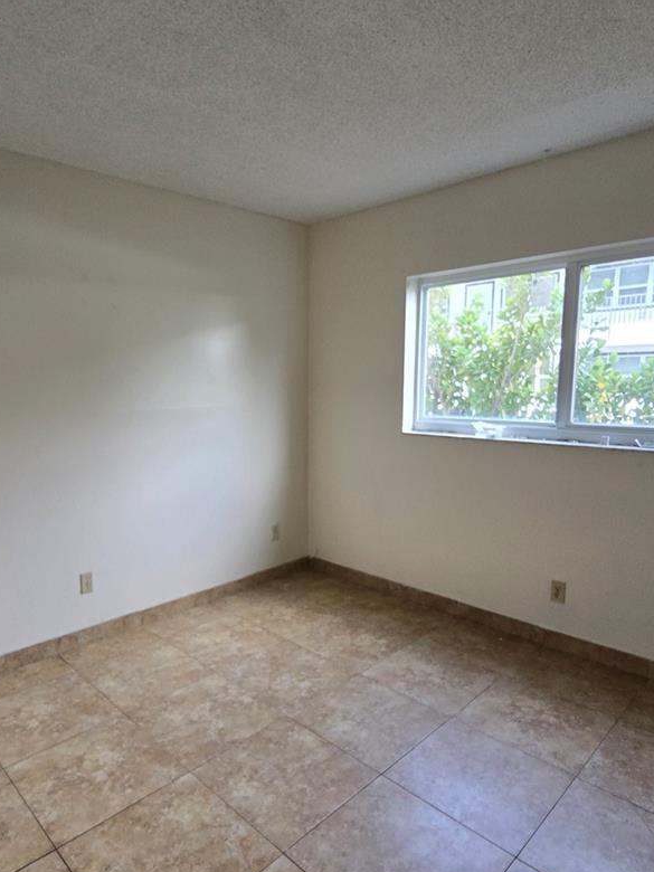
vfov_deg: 81.6
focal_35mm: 20
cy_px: 464
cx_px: 272
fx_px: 504
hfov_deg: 65.5
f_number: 2.2
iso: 100
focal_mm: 2.2
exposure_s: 1/120
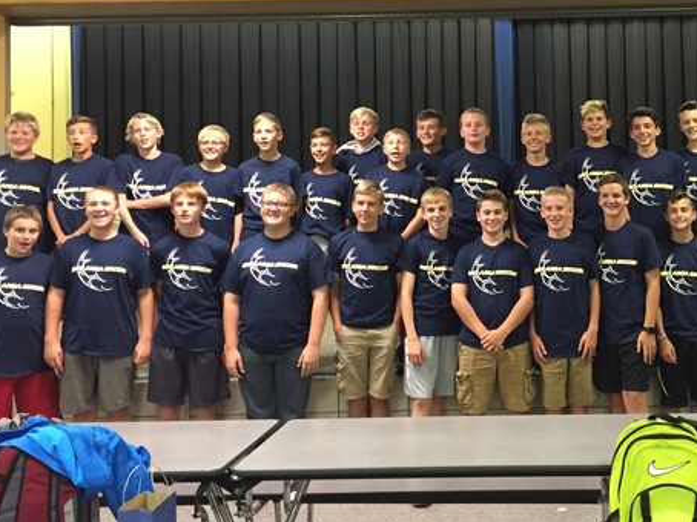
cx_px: 496
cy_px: 181
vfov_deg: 31.3
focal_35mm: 46
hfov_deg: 40.4
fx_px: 926
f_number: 2.2
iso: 250
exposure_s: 1/30
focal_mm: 4.15
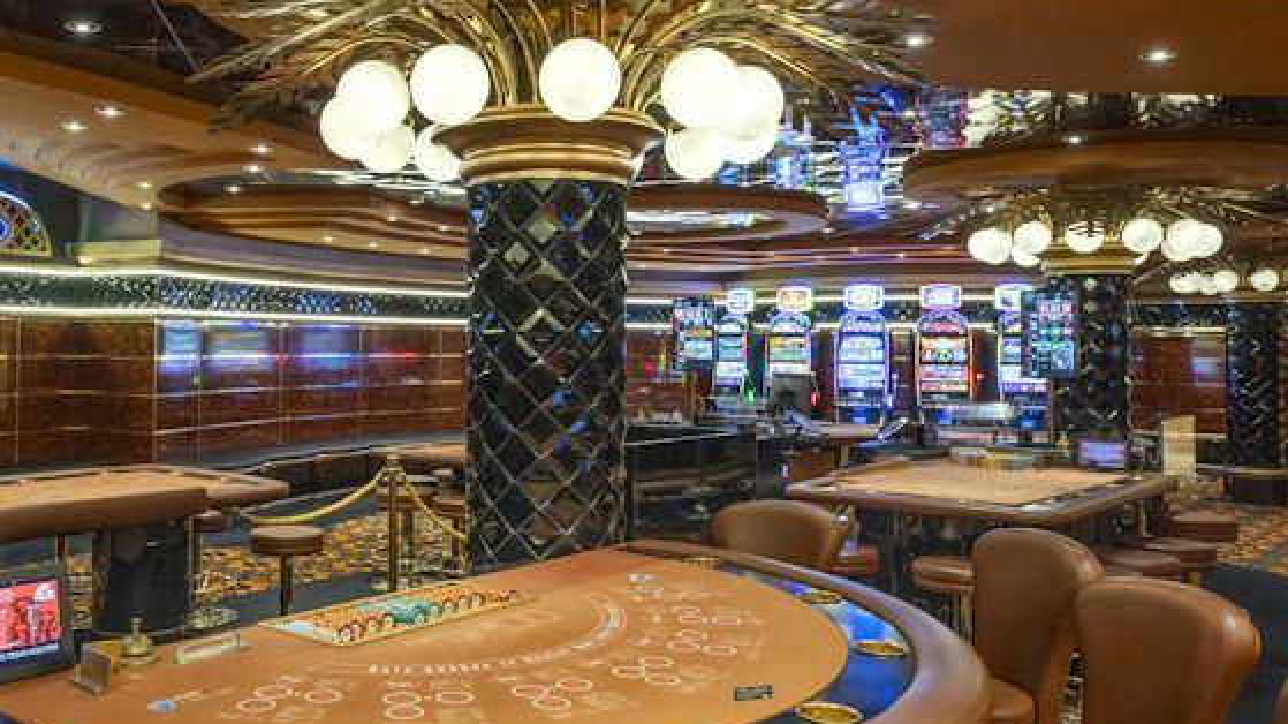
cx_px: 442
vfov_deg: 35.6
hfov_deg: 58.3
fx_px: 1127
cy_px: 338
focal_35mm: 33
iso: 400
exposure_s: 1/8
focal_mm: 22
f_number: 8
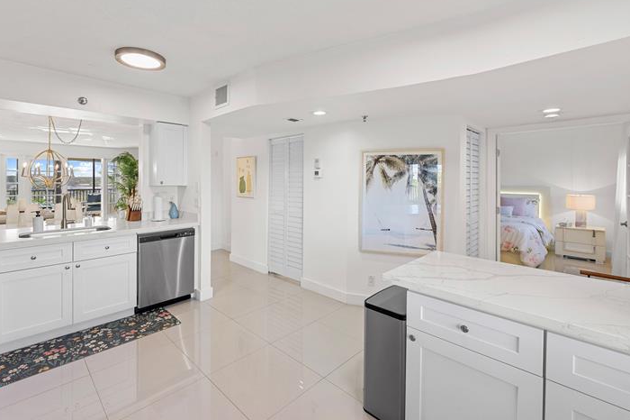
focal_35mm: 16
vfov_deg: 73.4
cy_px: 184
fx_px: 280
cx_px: 290
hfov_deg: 96.6
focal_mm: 14
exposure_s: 1/8
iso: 500
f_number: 8
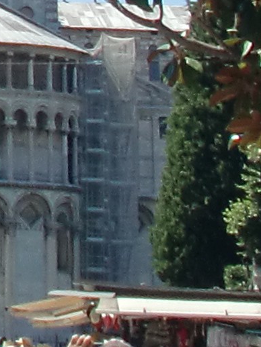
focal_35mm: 201
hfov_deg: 6.8
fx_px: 2020
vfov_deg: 9.3
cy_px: -327
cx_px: -475
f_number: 7.8
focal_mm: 4.65
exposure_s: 1/160
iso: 64
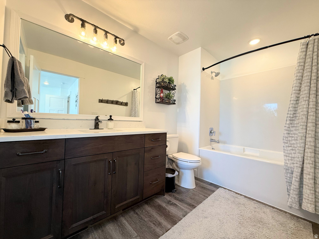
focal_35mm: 14
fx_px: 129
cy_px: 120
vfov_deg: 85.7
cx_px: 160
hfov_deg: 102.1
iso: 200
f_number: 2.2
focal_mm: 2.22
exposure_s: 1/120
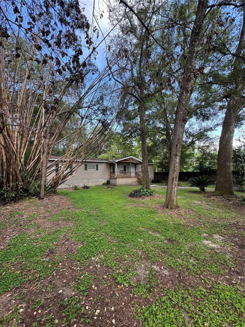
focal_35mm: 14
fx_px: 132
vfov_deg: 102.1
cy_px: 164
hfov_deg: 85.7
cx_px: 122
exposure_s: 1/99
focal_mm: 2.22
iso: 50
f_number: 2.2
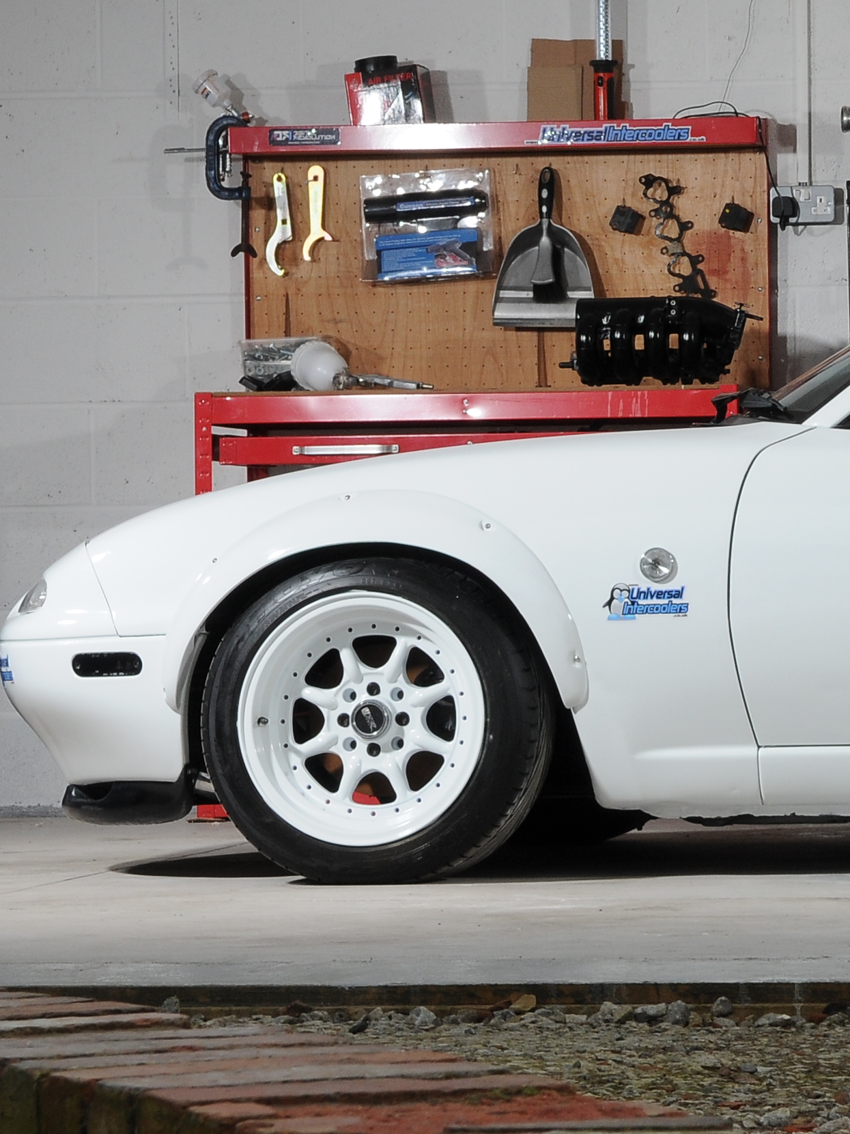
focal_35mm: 186
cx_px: 1007
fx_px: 6092
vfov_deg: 10.6
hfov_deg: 7.9
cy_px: 282
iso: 250
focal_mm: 50
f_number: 11
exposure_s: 1/250
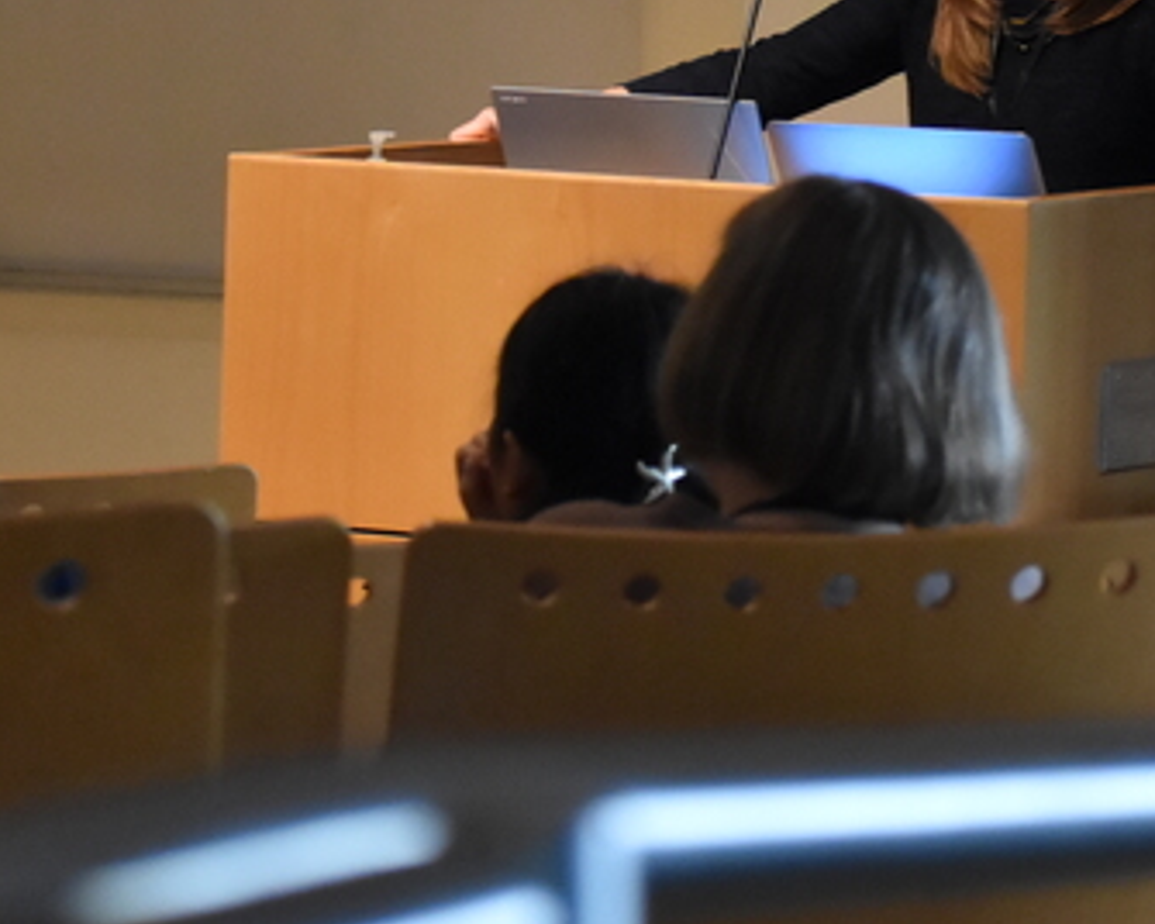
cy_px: 0
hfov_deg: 7.3
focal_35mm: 265
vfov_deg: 5.8
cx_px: 624
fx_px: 9059
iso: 2800
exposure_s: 1/125
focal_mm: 70
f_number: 4.5
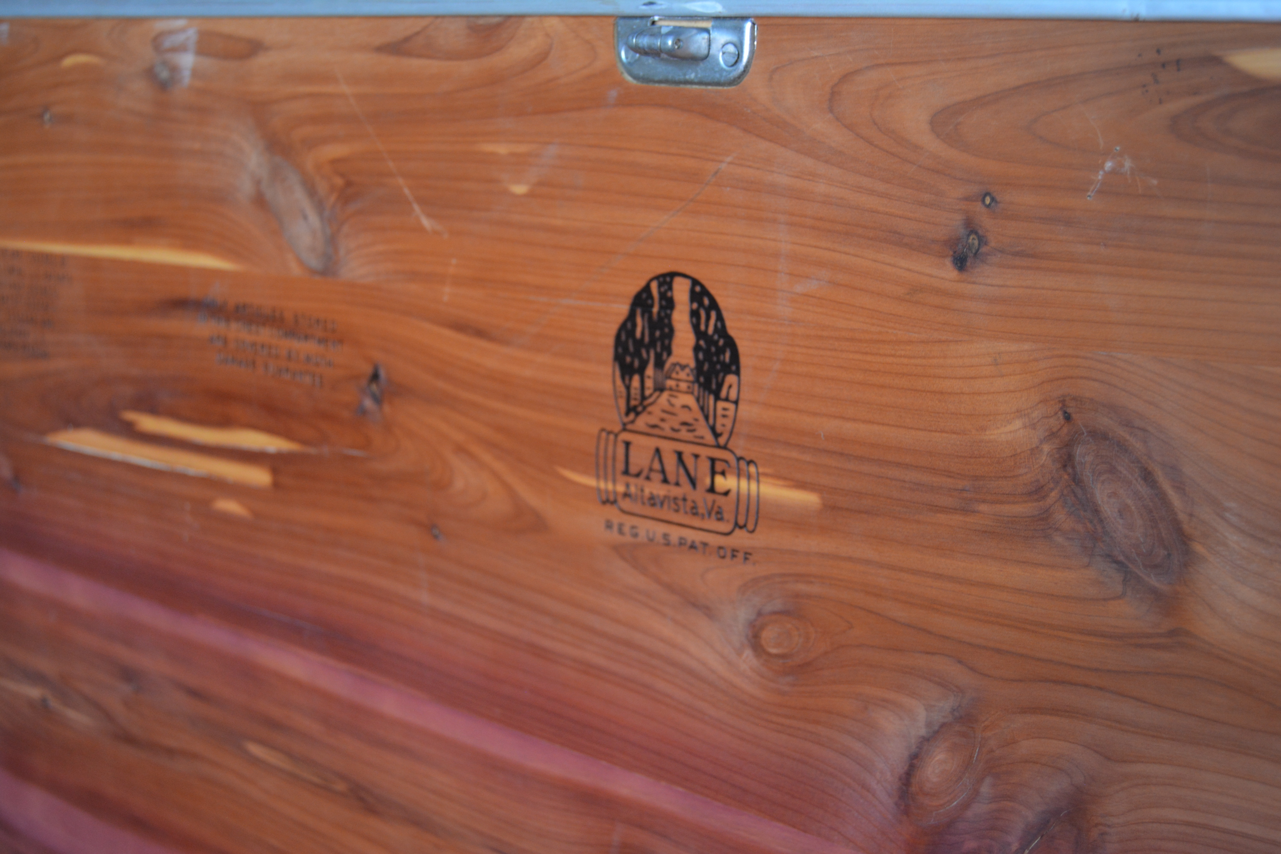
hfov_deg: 38.9
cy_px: 427
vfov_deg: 26.5
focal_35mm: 51
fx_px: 1815
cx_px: 640
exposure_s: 1/60
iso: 800
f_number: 4.5
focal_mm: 34
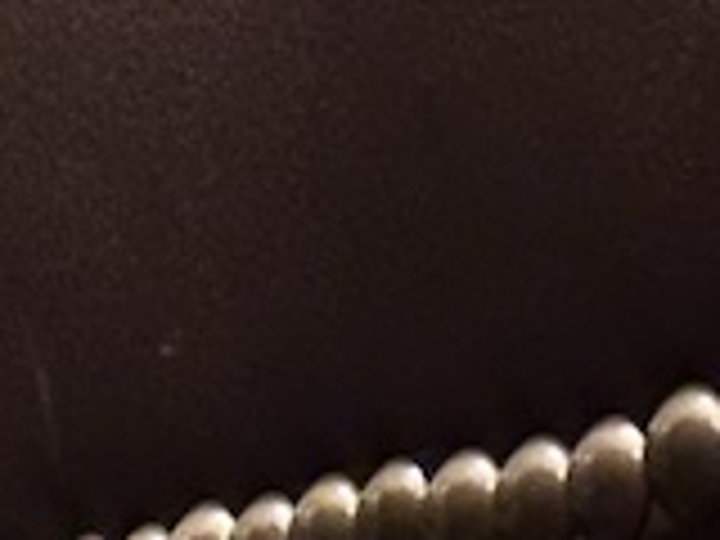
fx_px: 7488
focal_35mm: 360
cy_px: 1382
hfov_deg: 5.3
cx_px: -1242
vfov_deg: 4.0
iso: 400
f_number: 1.78
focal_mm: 6.86
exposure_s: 1/5
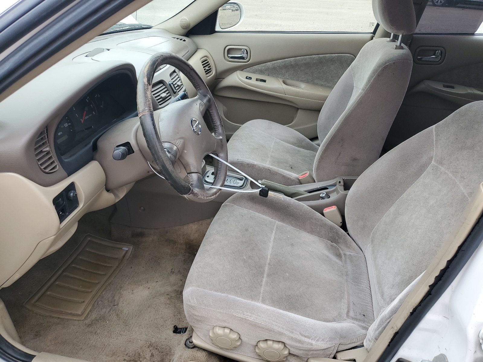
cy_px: 181
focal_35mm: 26
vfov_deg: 53.1
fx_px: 363
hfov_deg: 67.3
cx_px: 242
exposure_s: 1/250
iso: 50
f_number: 1.5
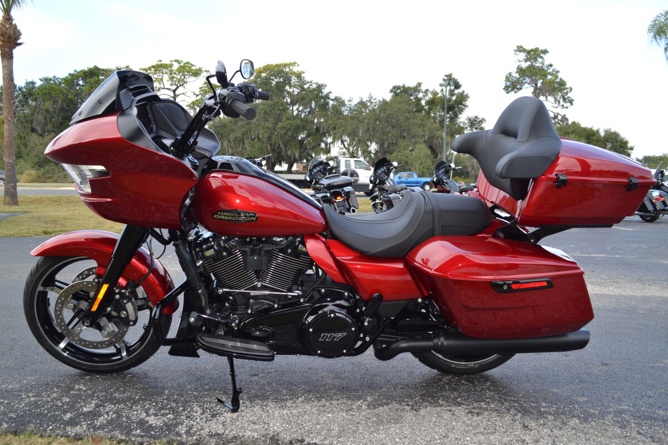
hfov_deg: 61.9
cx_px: 334
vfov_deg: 43.6
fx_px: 557
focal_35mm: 30
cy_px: 222
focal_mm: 20
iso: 100
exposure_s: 1/200
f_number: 5
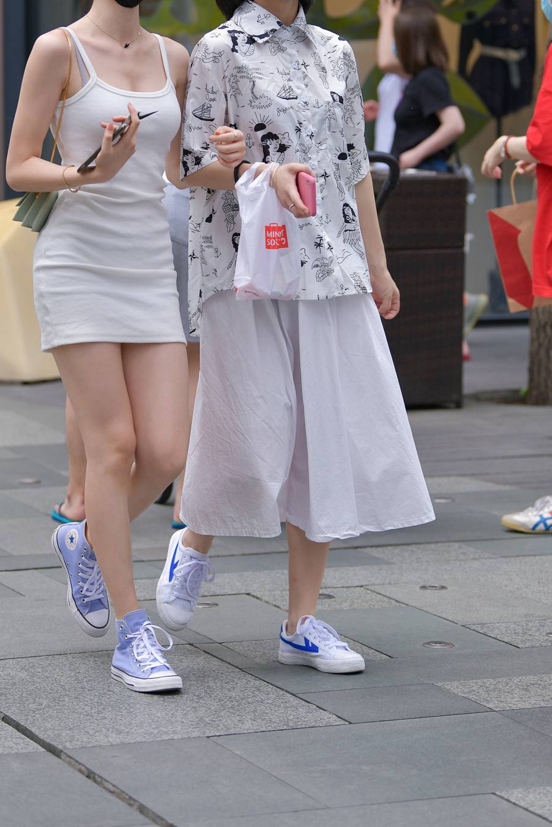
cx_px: 158
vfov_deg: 15.5
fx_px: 3036
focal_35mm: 132
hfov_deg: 10.4
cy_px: 290
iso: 200
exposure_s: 1/800
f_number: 3.5
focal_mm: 92
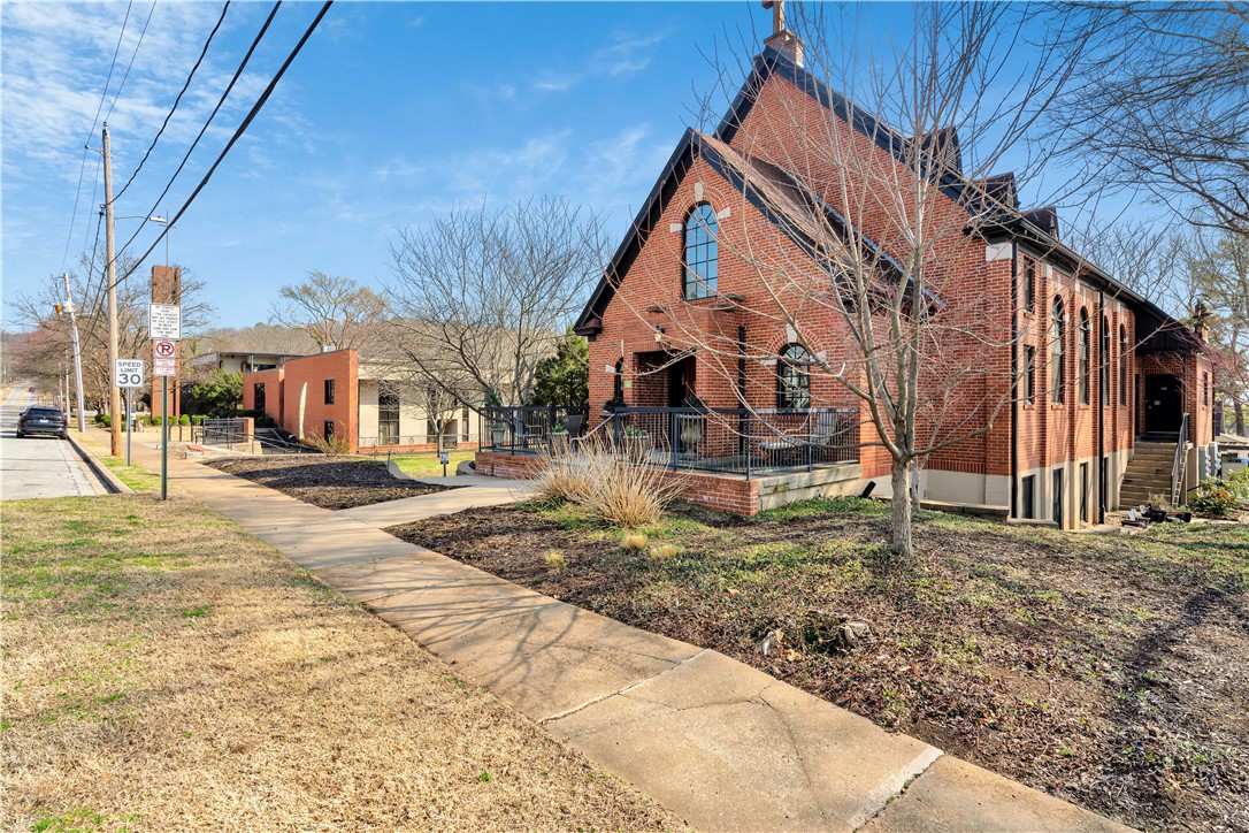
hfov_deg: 89.7
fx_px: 628
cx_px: 624
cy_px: 416
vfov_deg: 67.1
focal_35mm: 18
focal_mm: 18.1
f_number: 9
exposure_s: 1/160
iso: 100
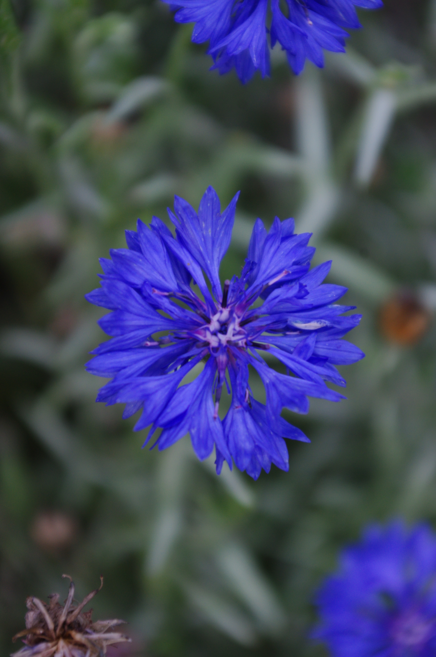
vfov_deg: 24.8
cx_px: 218
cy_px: 328
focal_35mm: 82
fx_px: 1493
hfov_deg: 16.6
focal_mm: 55
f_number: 5.6
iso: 400
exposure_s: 1/100
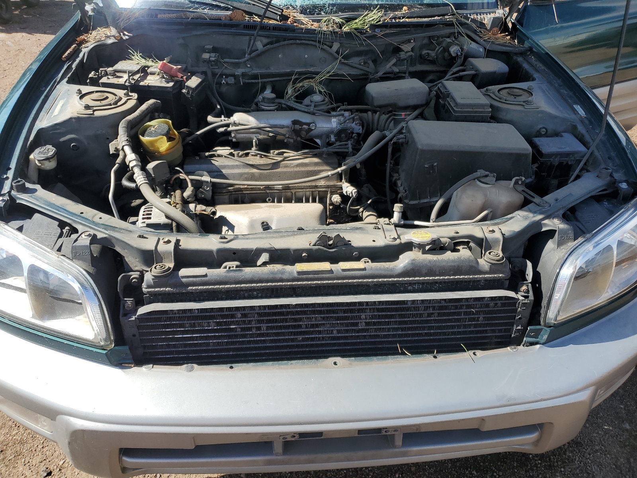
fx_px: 478
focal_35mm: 26
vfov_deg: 53.1
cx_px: 318
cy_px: 239
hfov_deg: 67.3
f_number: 1.5
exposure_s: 1/2000
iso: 50
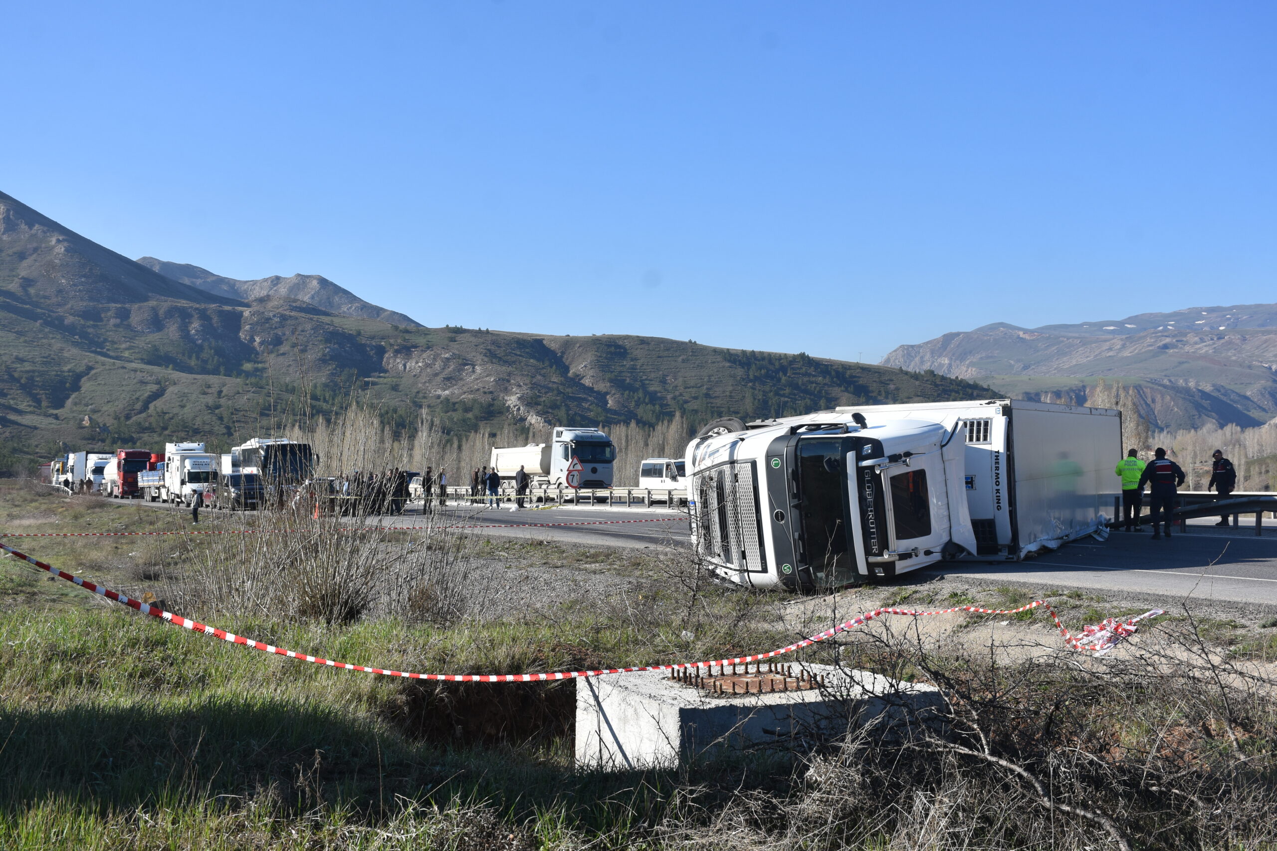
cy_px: 426
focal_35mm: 48
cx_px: 638
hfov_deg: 41.1
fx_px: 1703
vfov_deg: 28.1
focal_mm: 32
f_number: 8
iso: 200
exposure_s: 1/500
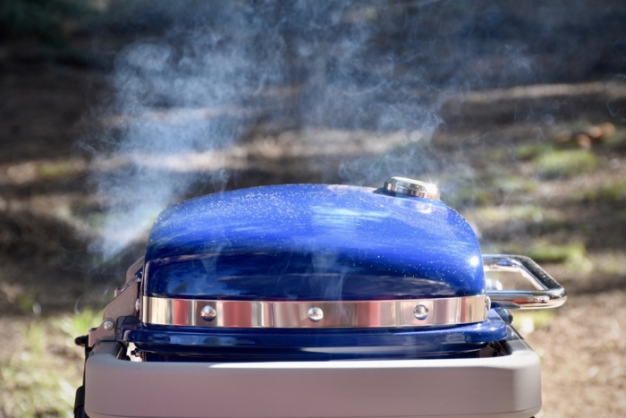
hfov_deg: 15.2
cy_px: 209
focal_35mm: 135
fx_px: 2348
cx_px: 313
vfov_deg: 10.2
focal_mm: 90
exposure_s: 1/200
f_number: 7.1
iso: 400
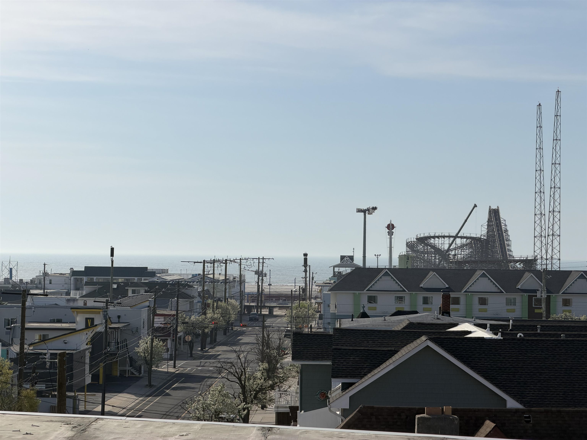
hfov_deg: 19.6
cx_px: 294
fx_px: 1696
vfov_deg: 14.8
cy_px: 220
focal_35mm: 100
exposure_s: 1/1848
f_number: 2.8
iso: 20
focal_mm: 16.89
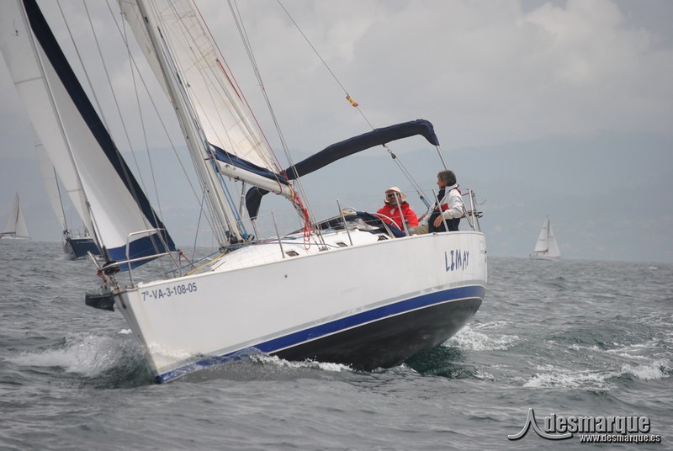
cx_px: 336
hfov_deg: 9.1
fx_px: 4212
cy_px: 226
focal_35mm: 225
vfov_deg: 6.1
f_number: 5
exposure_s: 1/800
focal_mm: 150
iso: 100
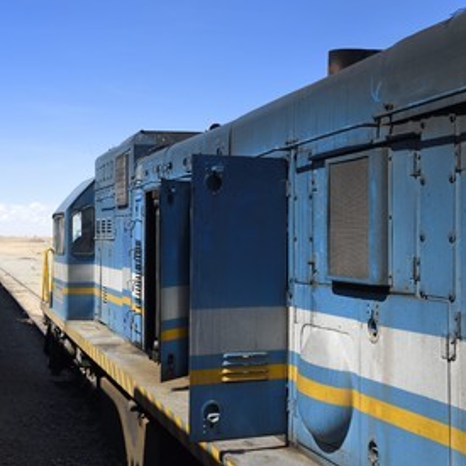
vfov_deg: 32.8
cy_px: 230
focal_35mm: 52
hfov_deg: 32.3
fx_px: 792
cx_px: 125
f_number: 18
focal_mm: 40
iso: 200
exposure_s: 1/125
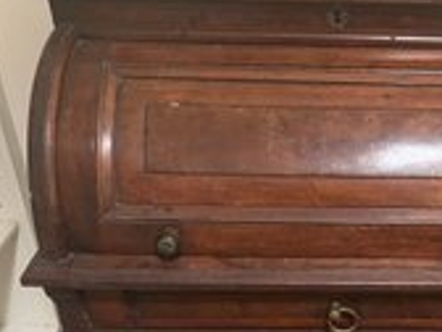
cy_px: 270
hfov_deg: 35.0
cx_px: 356
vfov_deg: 26.9
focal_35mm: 53
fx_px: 677
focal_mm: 5.7
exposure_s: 1/36
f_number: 1.5
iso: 640
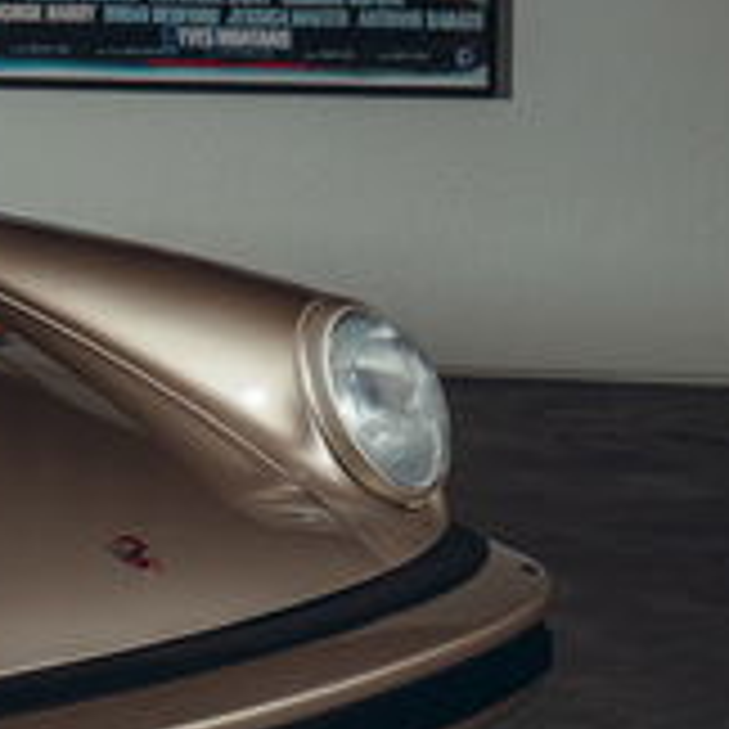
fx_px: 3455
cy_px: 302
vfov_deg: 12.0
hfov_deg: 11.0
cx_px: -716
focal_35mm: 145
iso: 400
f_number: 7.1
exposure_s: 1/60
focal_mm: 36
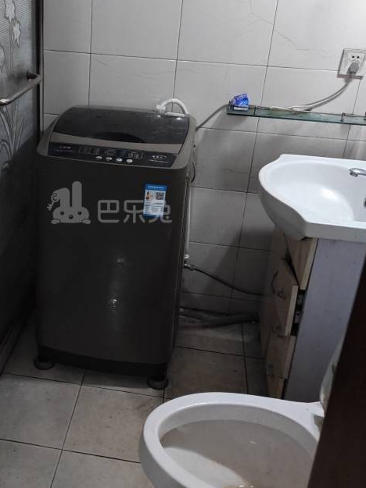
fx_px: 579
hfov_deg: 34.6
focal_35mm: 41
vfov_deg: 45.6
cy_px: 203
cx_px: 109
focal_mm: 6.12
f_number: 1.9
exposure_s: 1/50
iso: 2500
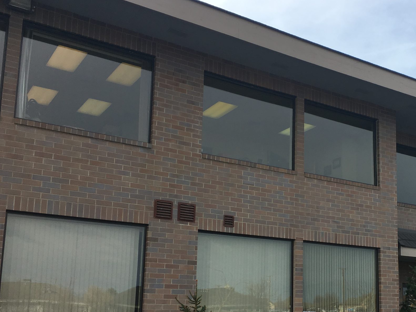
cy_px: 227
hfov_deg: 39.4
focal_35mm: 47
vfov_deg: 30.5
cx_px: 311
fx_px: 565
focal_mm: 4.15
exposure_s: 1/668
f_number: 2.2
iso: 25
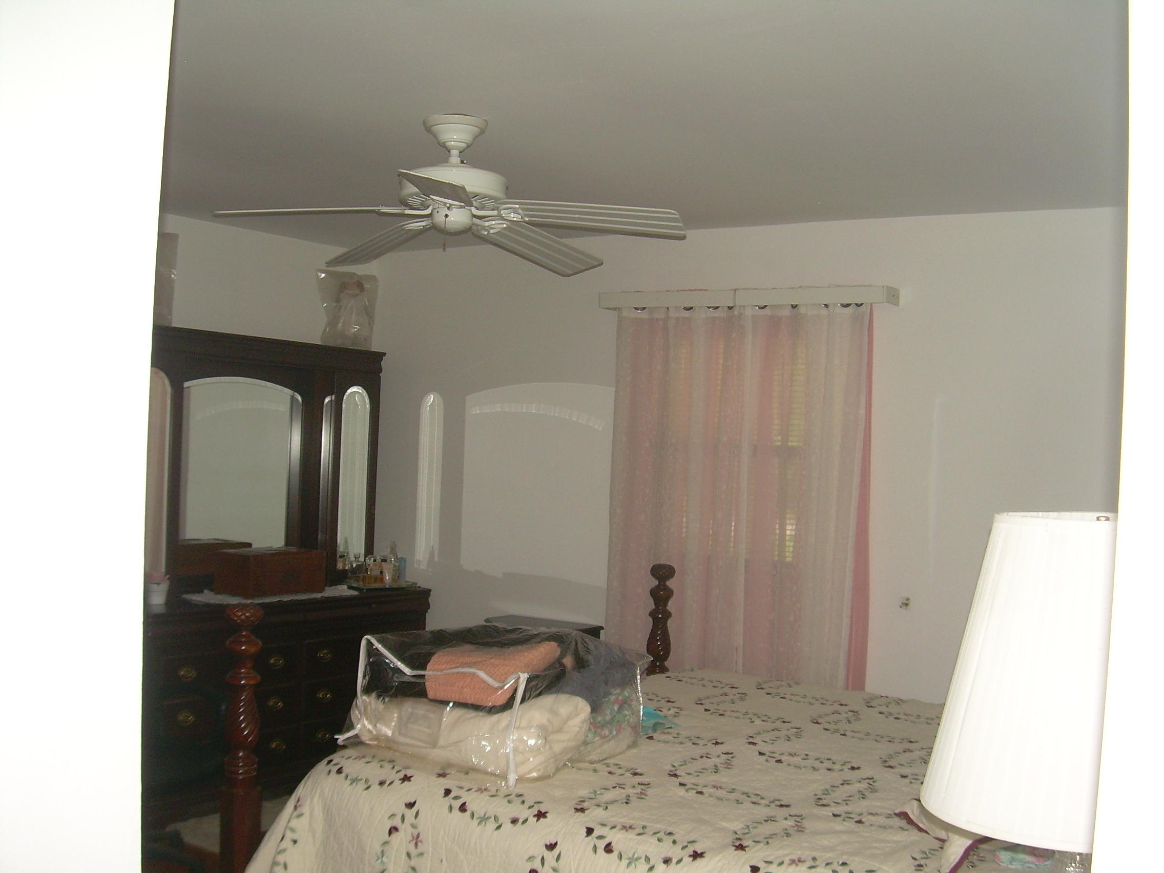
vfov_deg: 37.7
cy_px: 436
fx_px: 1278
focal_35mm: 38
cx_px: 582
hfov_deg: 49.0
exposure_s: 1/60
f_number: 2.8
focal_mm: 6.3
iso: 92
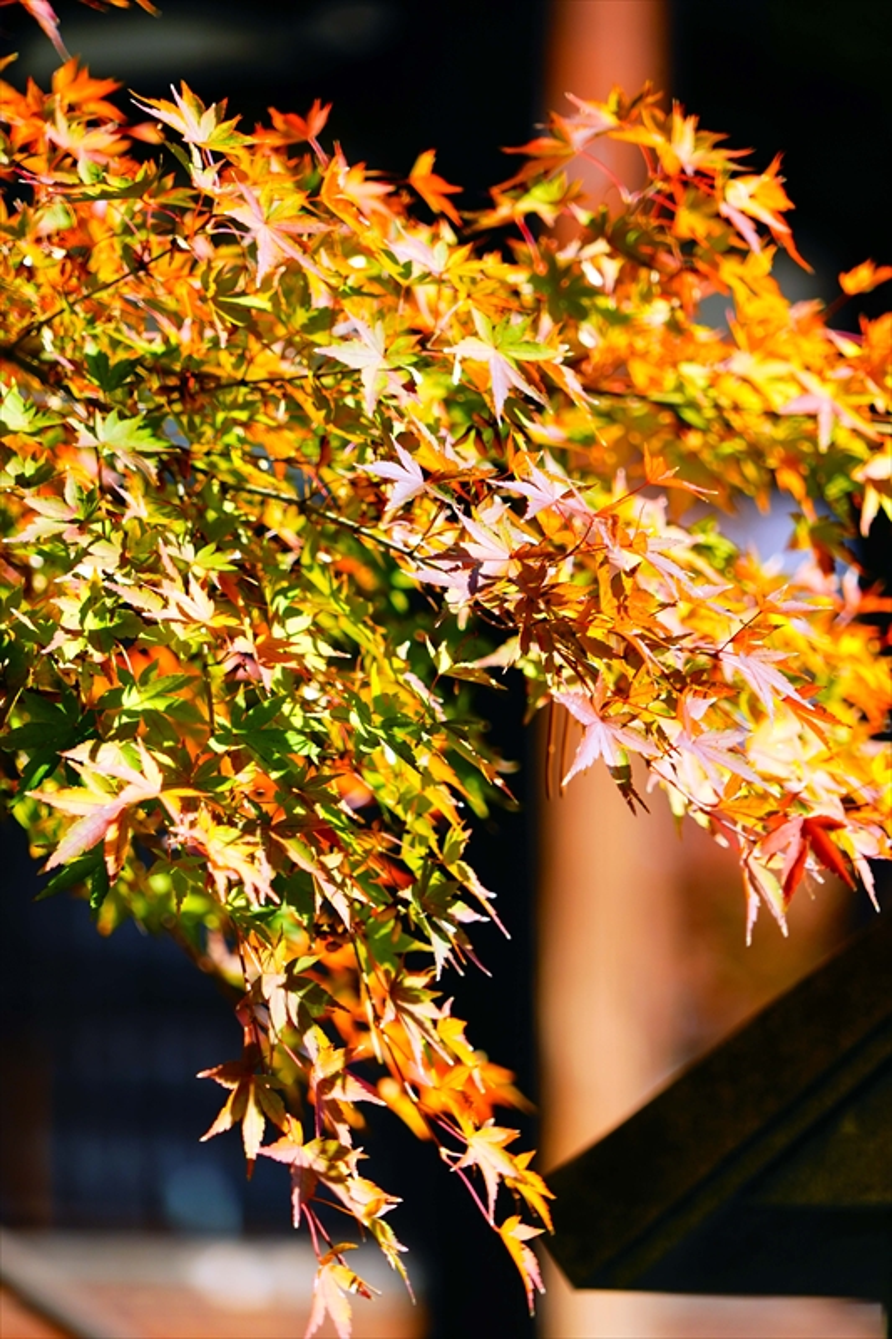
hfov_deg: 5.7
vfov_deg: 8.6
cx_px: 446
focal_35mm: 240
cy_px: 670
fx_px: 8923
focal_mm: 240
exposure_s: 1/250
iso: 250
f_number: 6.3
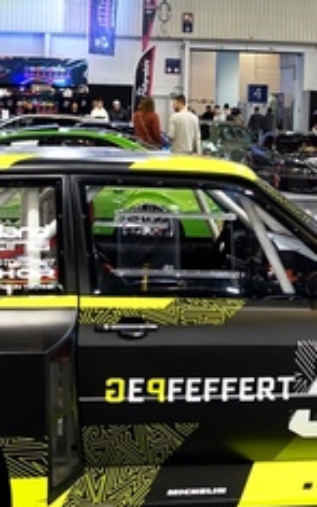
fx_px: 898
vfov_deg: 31.3
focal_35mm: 65
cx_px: 153
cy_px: 181
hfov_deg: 20.0
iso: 125
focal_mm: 9.12
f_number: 2
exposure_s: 1/30
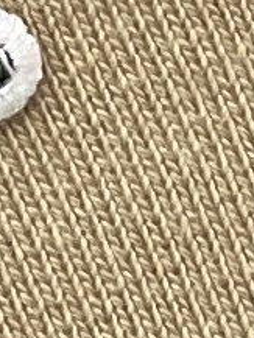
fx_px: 1202
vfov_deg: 16.0
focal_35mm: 123
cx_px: -275
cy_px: 215
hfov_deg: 10.9
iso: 100
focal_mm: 4.25
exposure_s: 1/121
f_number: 1.8
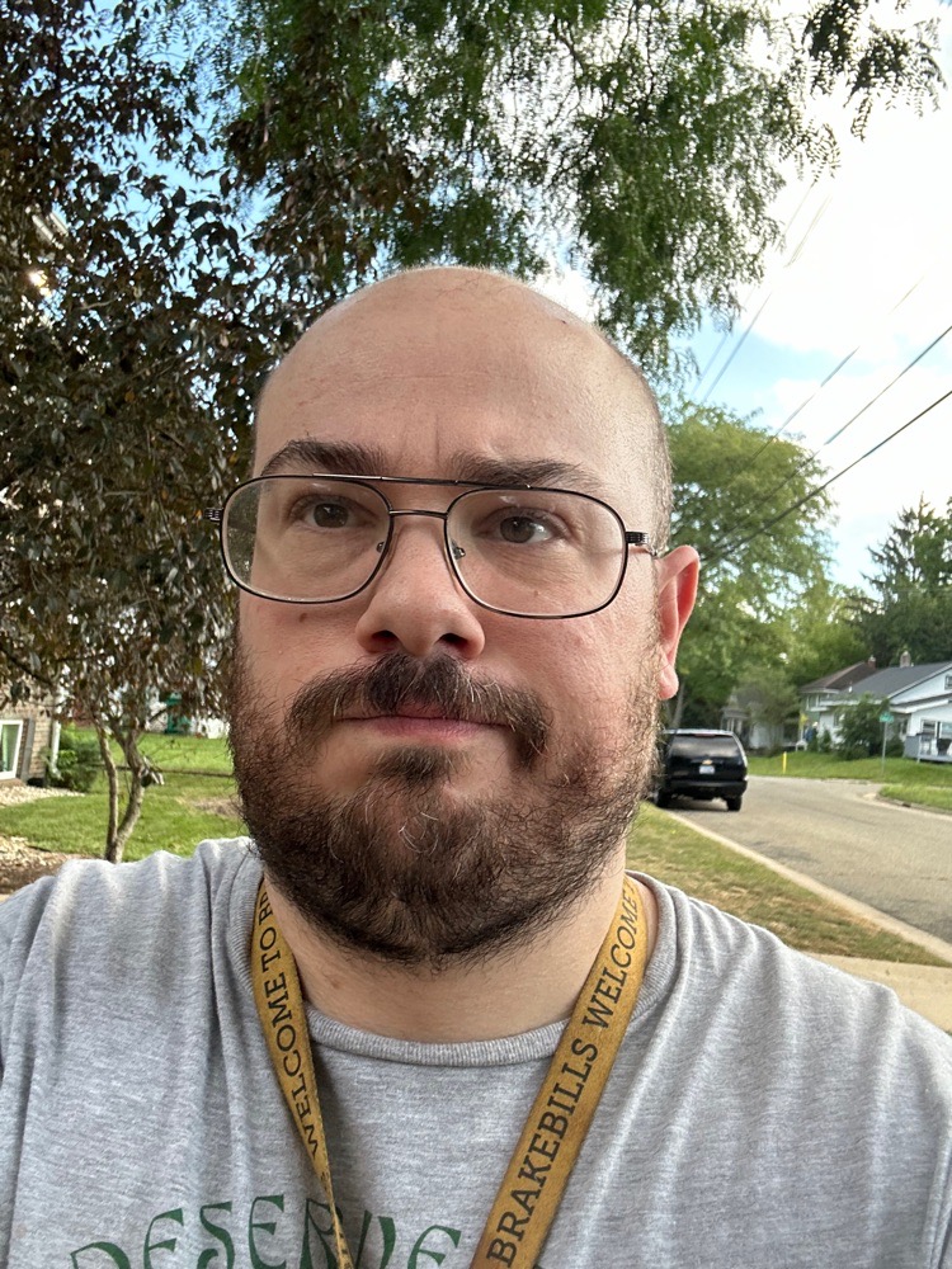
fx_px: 1100
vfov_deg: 60.0
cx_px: 476
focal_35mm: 30
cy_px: 634
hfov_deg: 46.8
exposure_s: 1/131
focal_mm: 2.69
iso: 40
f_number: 1.9
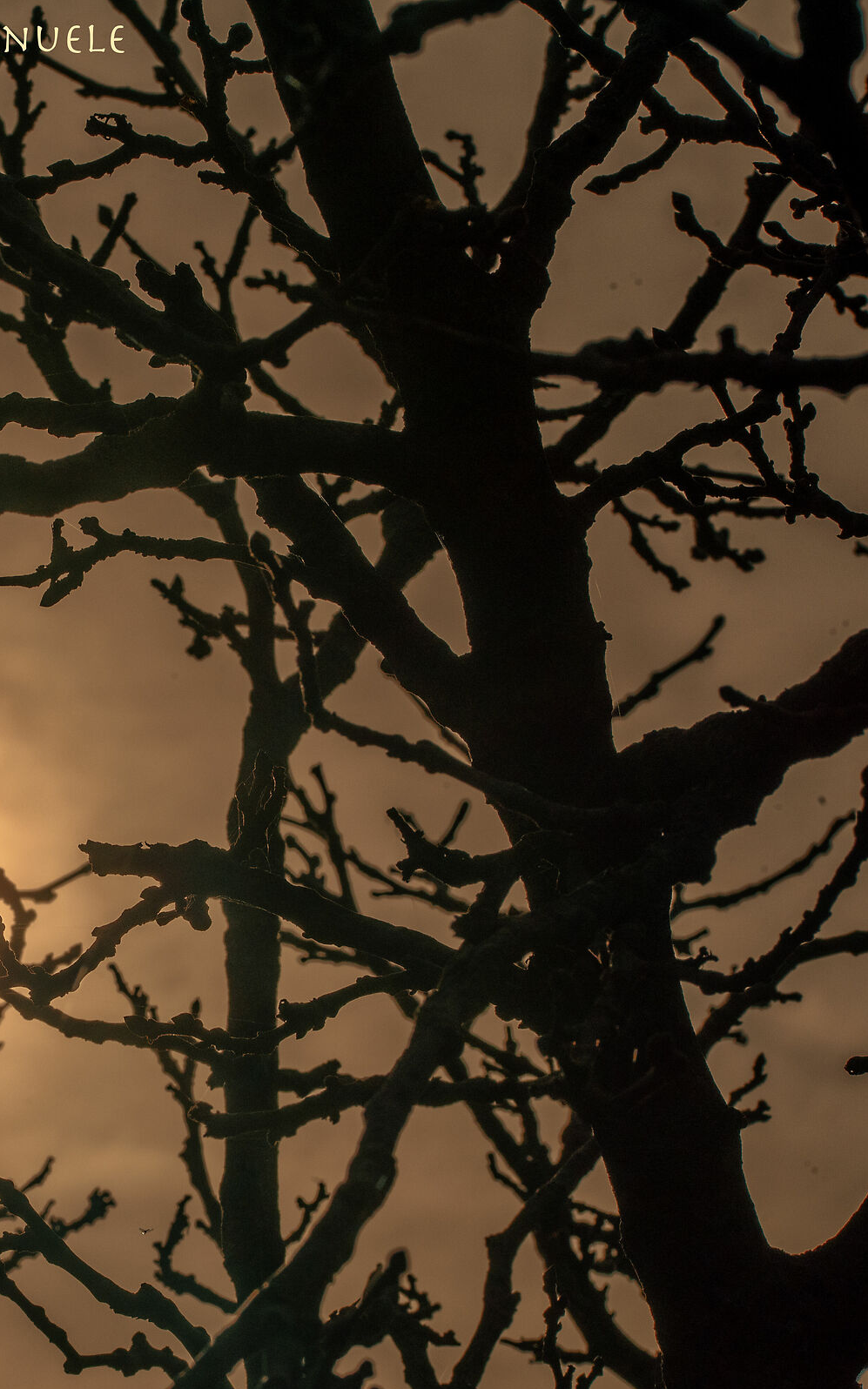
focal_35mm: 161
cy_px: 696
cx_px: -154
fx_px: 6096
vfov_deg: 13.0
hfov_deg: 8.1
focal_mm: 105
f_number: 25
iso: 200
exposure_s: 1/4000
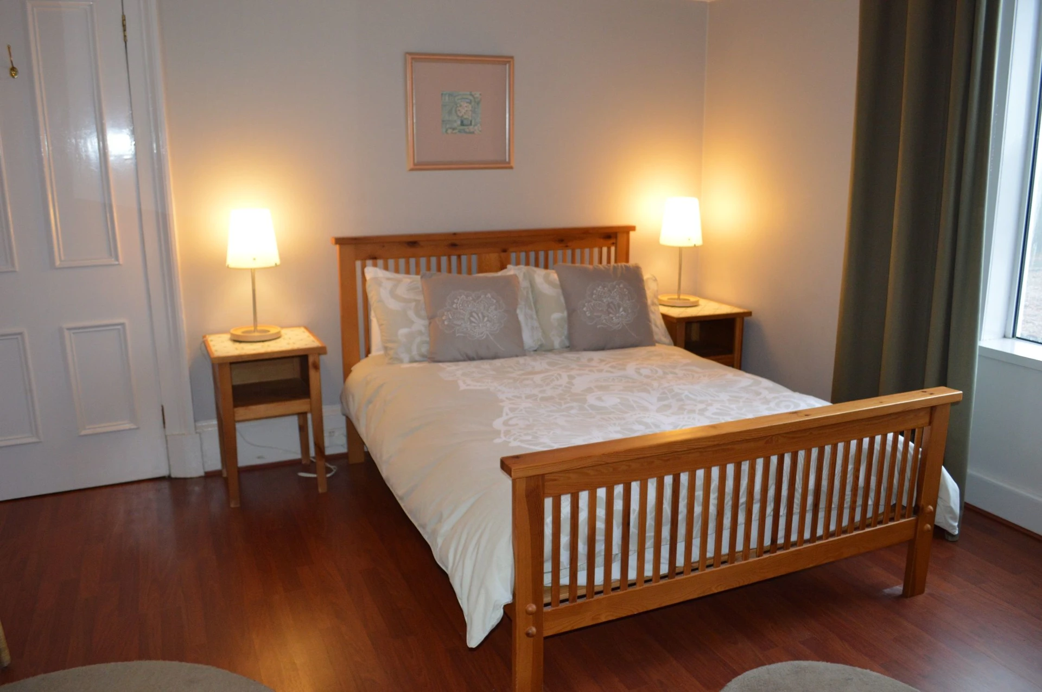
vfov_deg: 47.8
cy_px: 346
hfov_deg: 67.4
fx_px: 781
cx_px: 521
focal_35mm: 27
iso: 900
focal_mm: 18
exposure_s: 1/60
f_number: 3.5
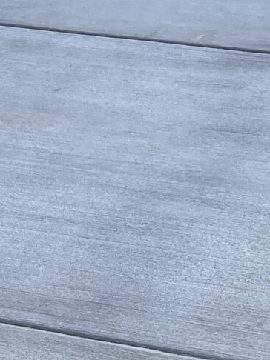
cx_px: -85
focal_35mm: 137
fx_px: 1426
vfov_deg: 14.4
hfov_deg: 10.6
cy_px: 270
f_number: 1.6
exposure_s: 1/421
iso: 32
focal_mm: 5.1
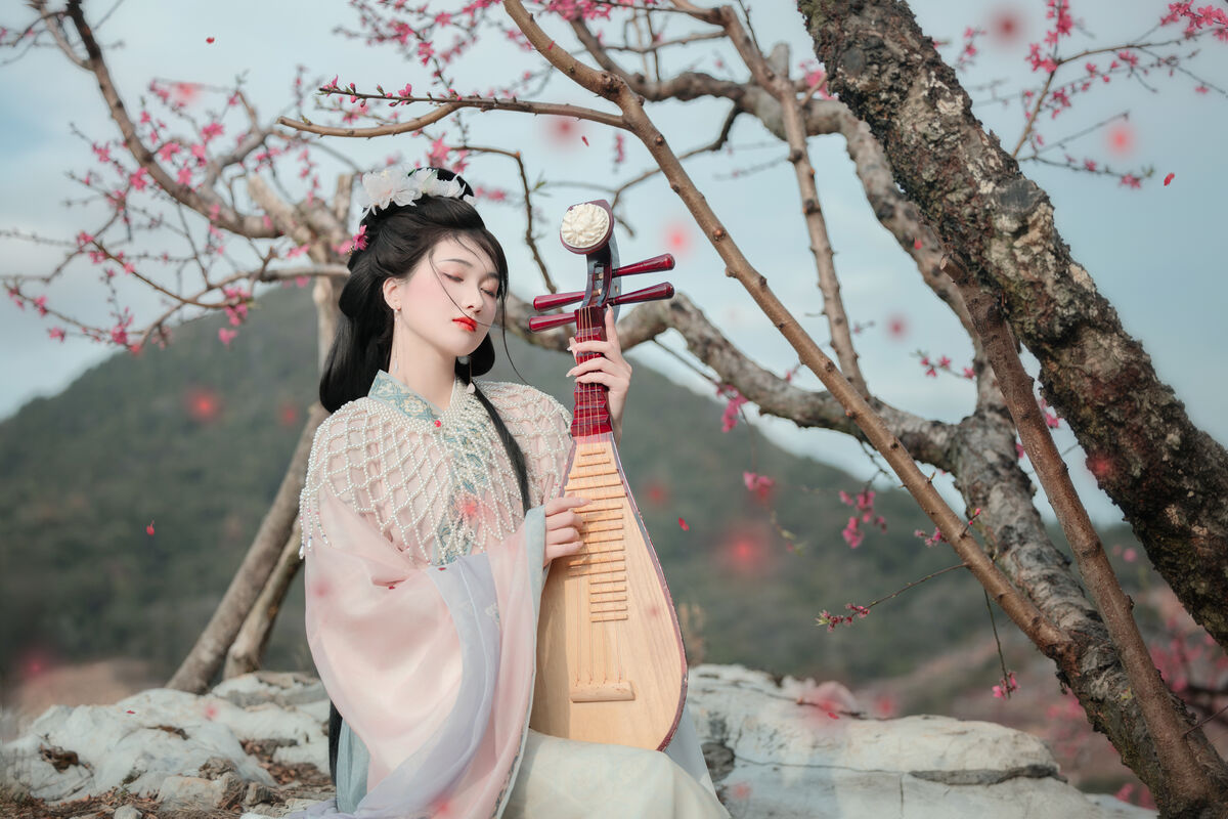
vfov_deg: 19.7
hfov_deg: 29.2
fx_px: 2353
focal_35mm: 69
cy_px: 410
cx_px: 614
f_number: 2.8
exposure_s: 1/500
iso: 50
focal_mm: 70
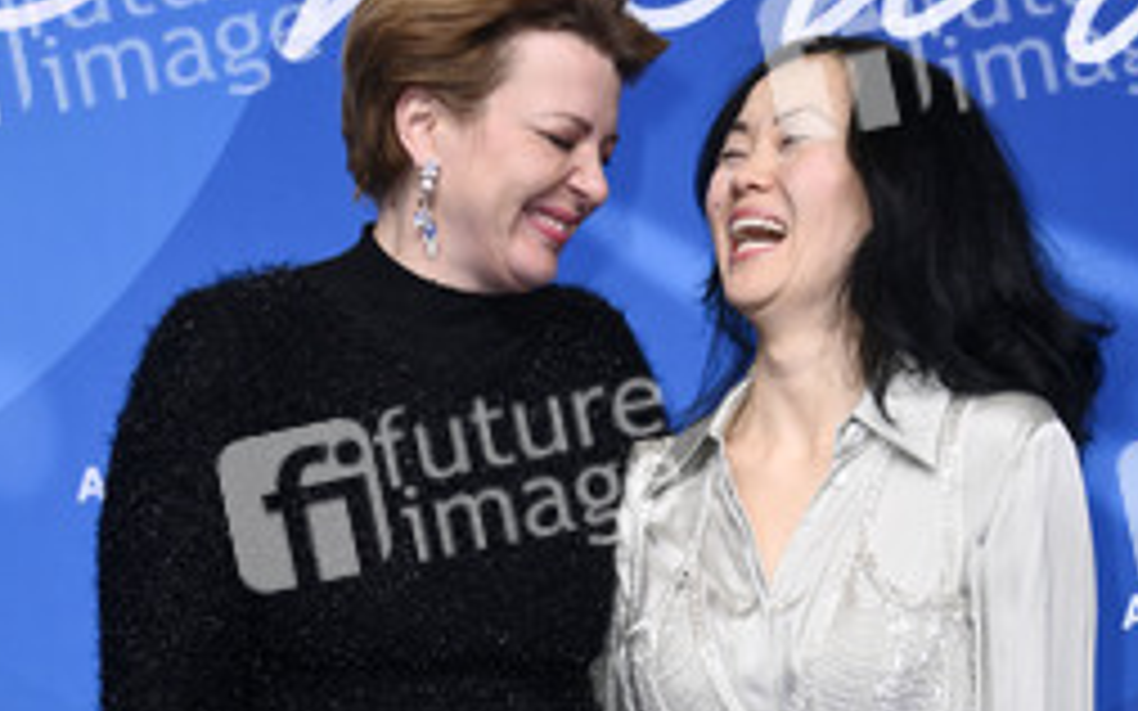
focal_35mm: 148
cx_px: 580
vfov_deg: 8.8
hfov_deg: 14.1
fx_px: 4589
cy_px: 711
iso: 1250
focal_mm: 92
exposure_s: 1/250
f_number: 5.6
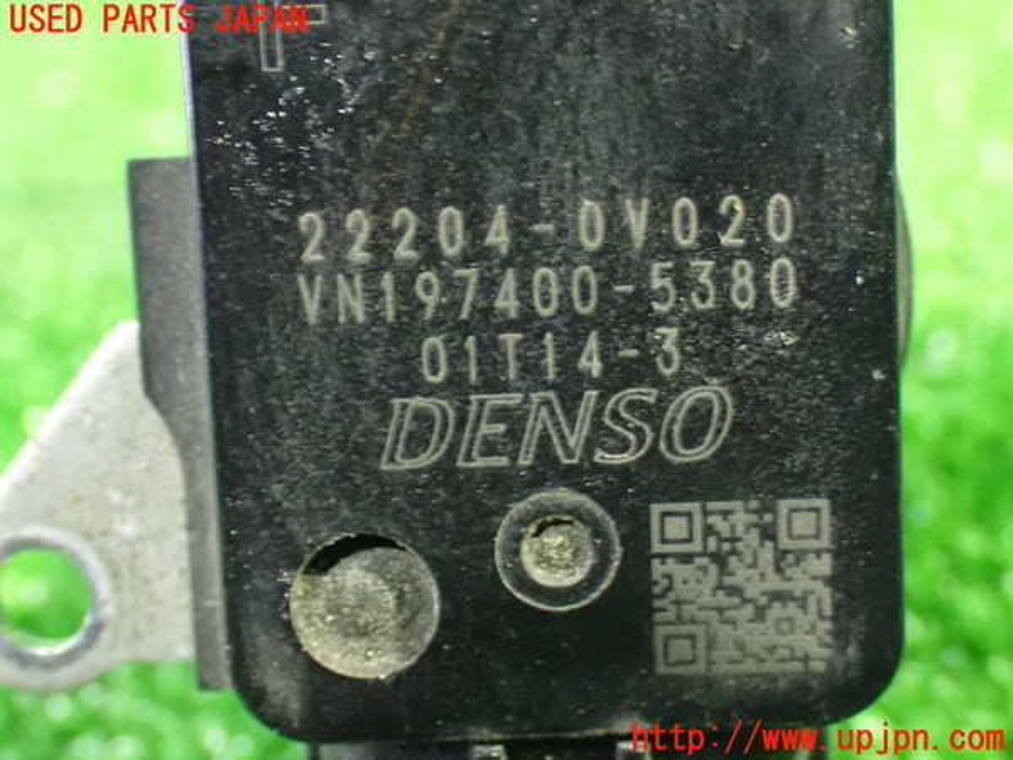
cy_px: 380
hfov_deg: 33.2
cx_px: 506
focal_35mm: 58
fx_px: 1697
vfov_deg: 25.2
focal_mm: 10.35
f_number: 3.5
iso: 1600
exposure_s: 1/8
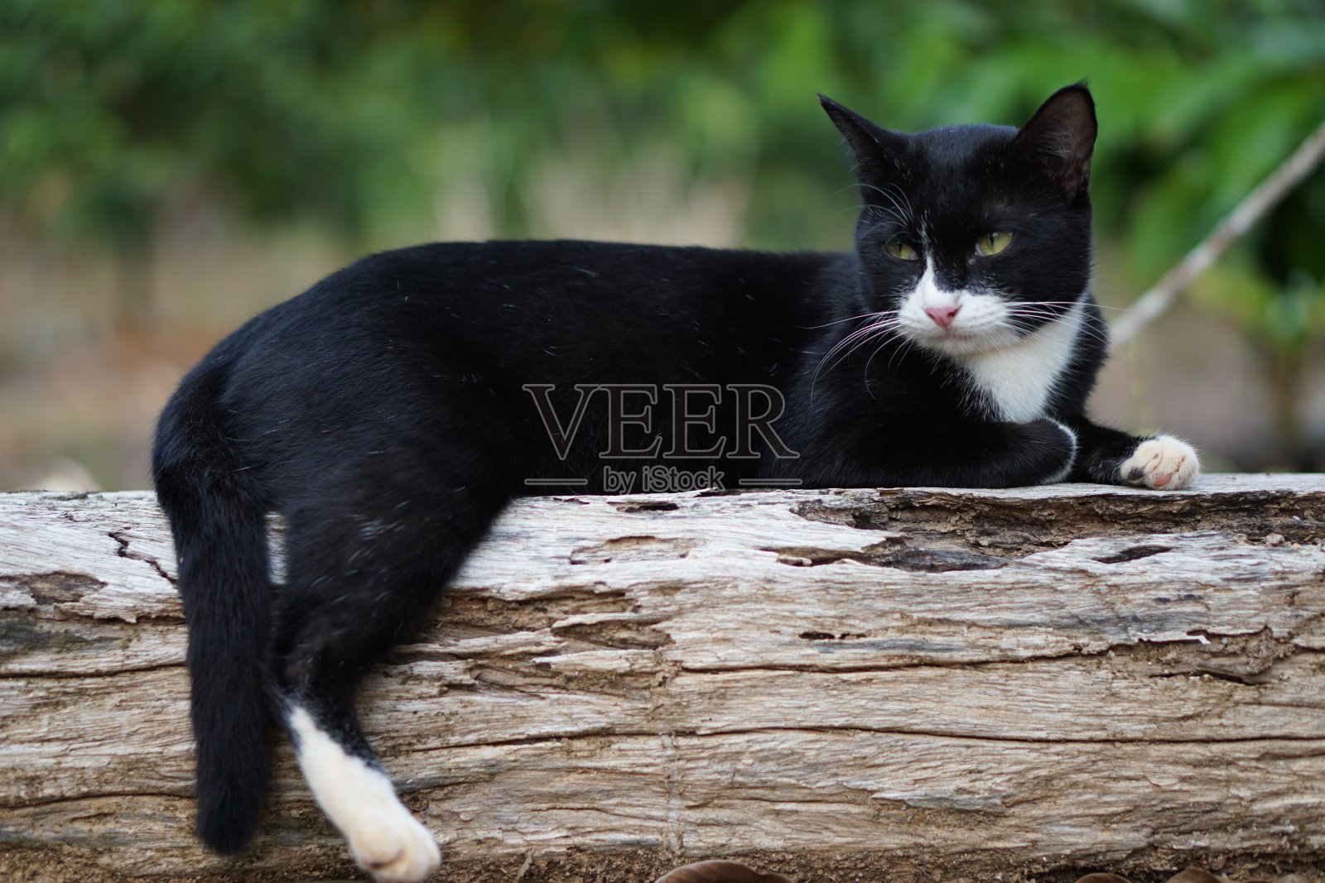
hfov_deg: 27.0
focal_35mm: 75
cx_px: 662
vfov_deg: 18.2
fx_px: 2760
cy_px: 442
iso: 100
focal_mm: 50
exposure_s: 1/250
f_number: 1.8
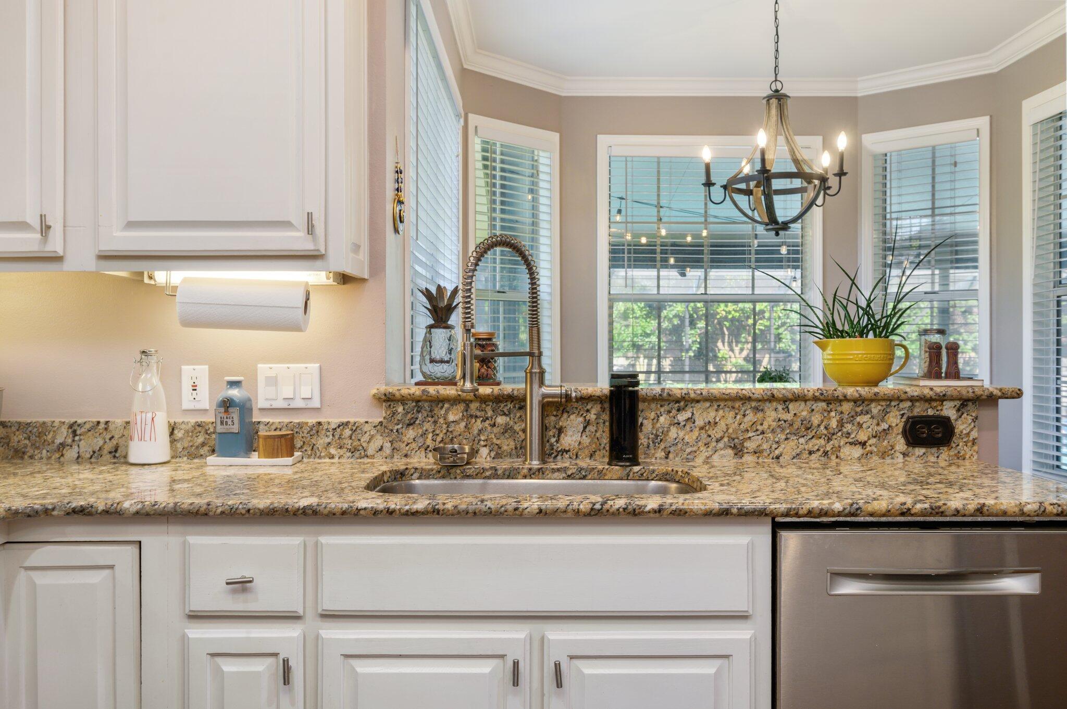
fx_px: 888
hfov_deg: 62.0
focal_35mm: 30
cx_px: 534
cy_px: 354
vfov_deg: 43.5
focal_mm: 30
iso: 320
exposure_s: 1/3
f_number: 9
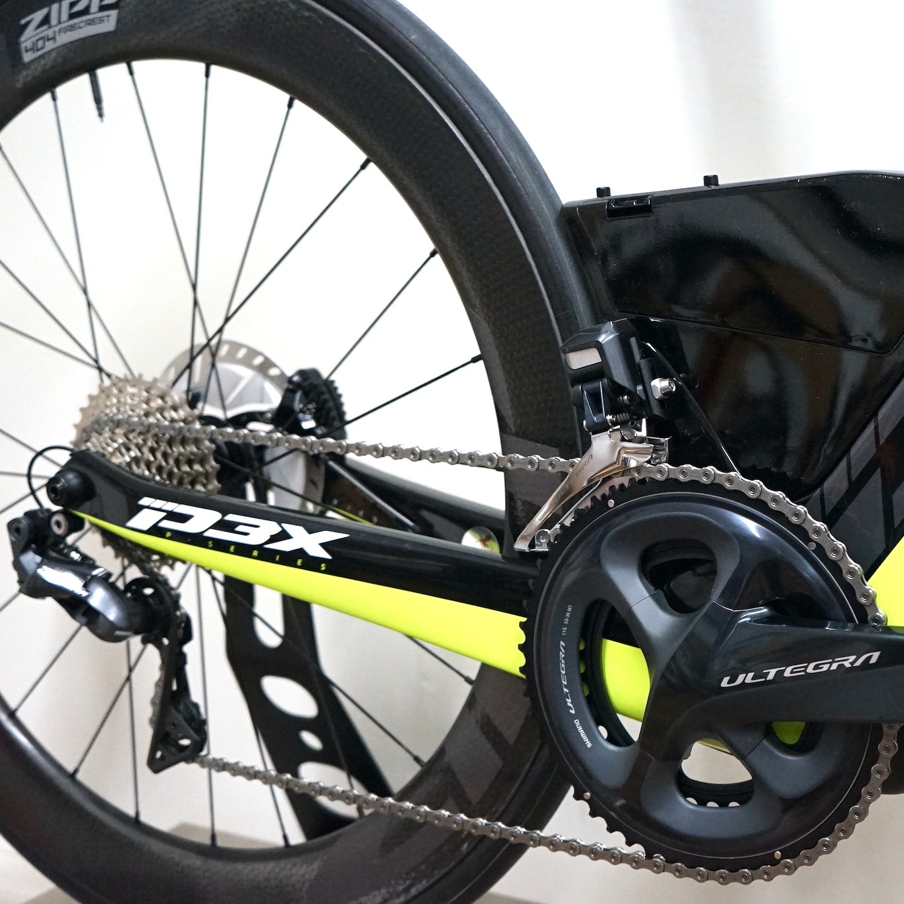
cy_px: 457
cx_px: 690
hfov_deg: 35.2
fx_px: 1389
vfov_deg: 36.1
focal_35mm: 47
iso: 5000
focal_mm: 36
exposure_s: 1/160
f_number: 4
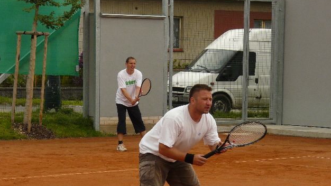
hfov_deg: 17.3
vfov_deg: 9.7
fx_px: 1088
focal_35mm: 124
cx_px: 174
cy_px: 152
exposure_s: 1/200
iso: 160
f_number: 4
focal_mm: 14.7
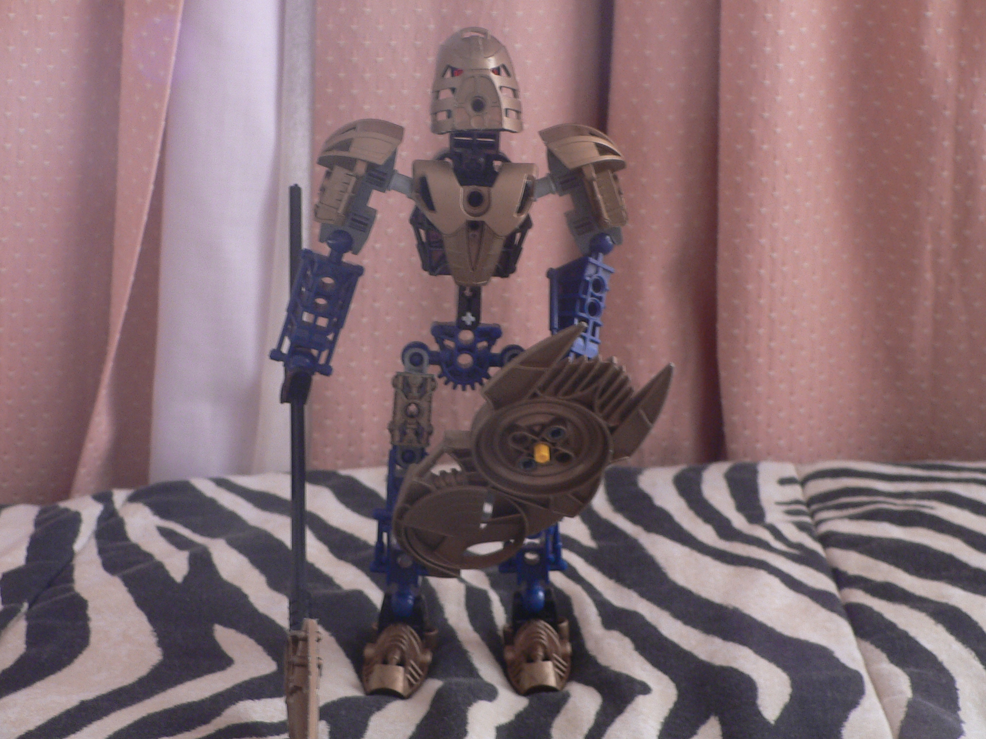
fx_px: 1738
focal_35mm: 61
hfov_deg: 31.7
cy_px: 370
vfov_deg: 24.0
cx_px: 493
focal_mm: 8
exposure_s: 1/4
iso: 100
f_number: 2.8
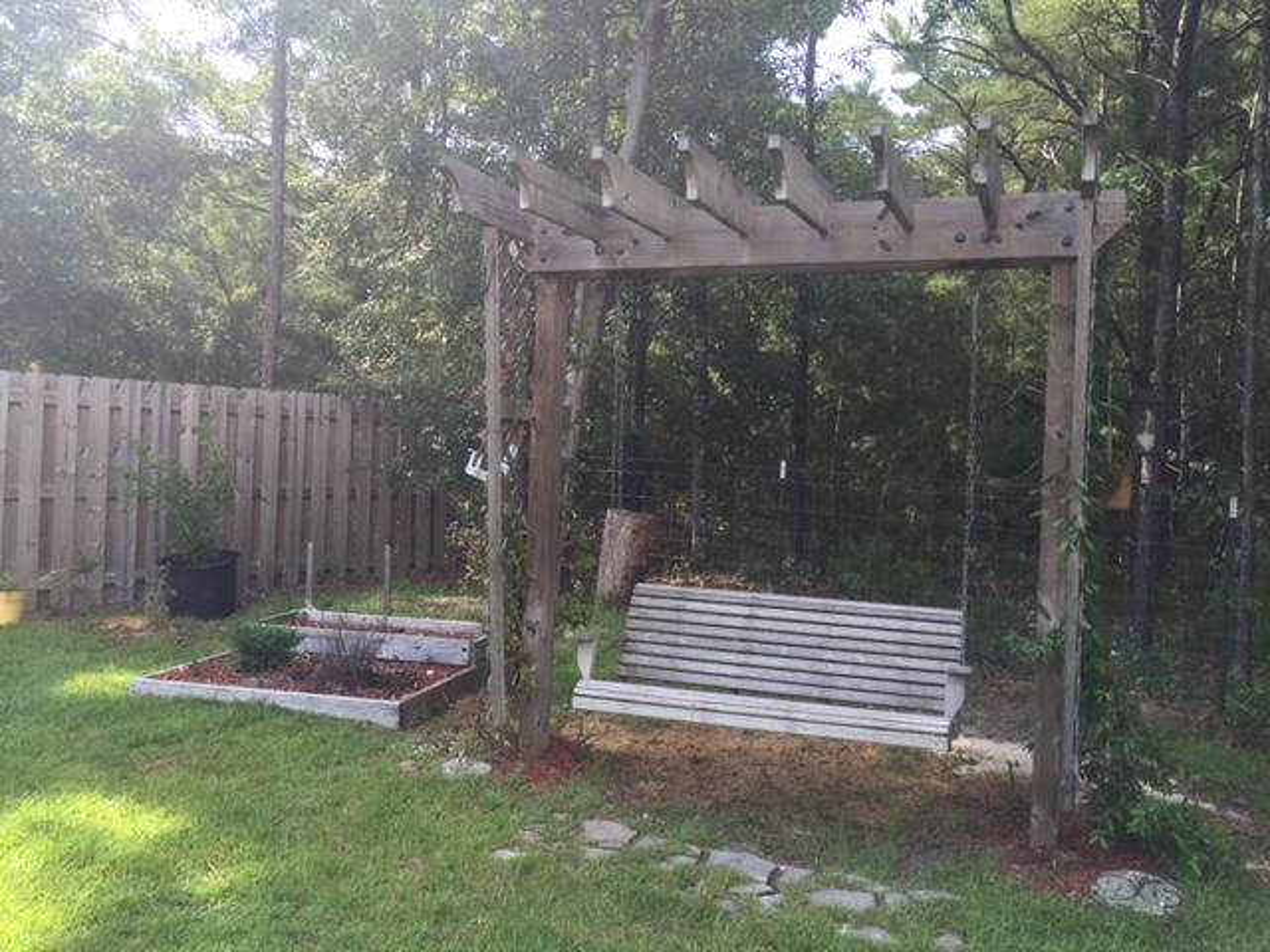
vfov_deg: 48.2
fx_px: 1064
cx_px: 635
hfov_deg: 61.7
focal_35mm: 29
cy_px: 476
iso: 32
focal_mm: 4.15
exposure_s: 1/338
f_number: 2.2
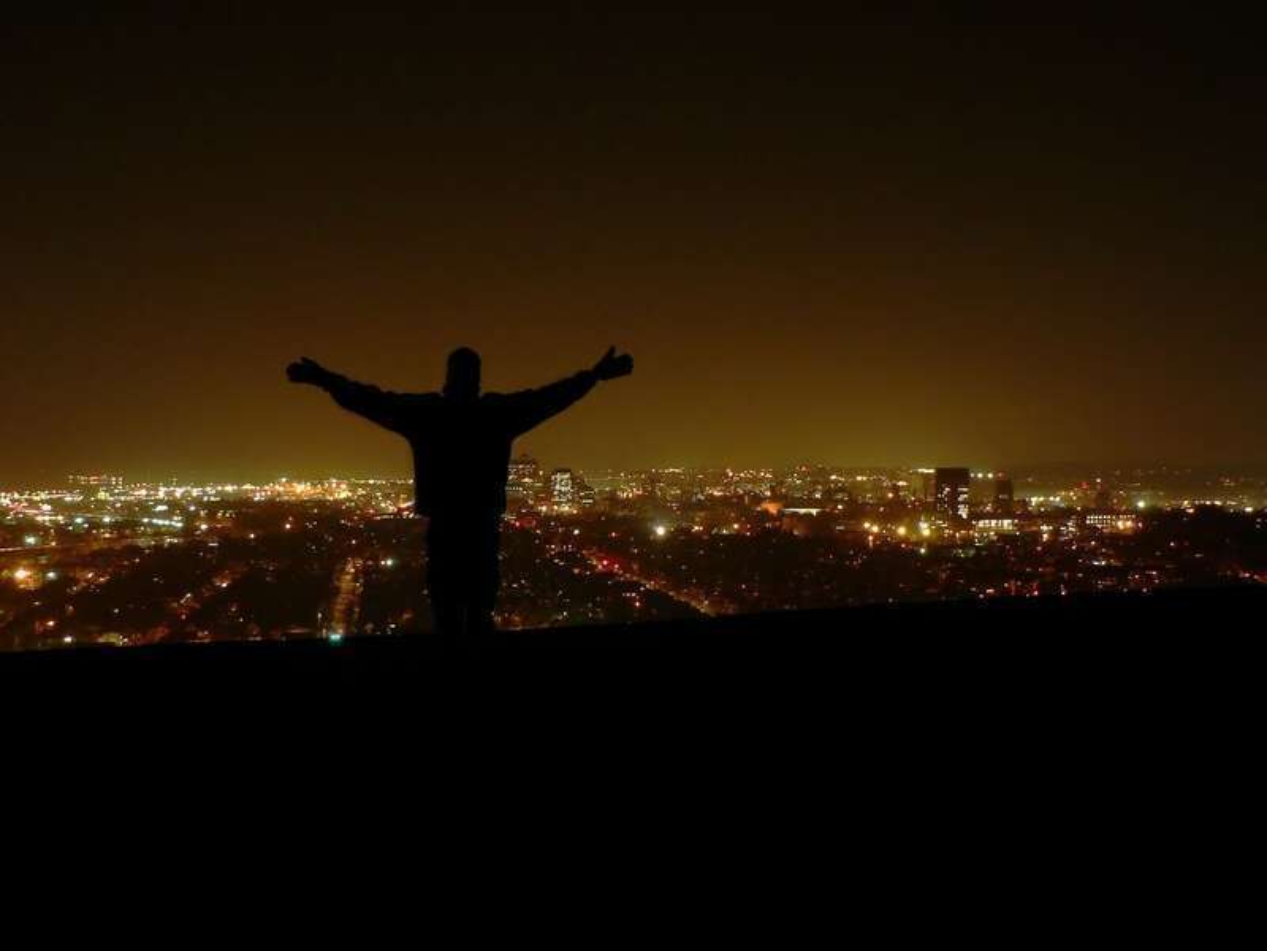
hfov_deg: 51.4
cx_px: 634
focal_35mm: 36
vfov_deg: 39.7
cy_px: 476
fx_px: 1318
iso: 100
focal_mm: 6
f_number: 2.8
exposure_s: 2
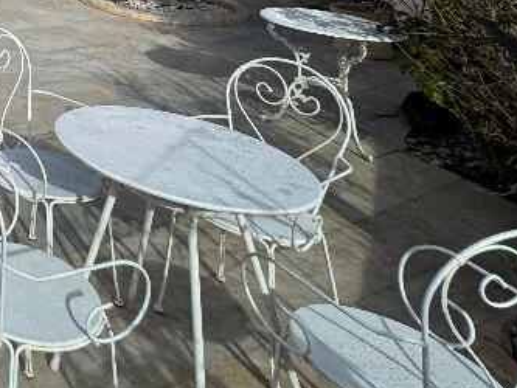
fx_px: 642
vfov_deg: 25.9
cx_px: -210
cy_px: -177
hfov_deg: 30.4
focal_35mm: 43
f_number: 2.2
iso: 40
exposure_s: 1/3717
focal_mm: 2.22
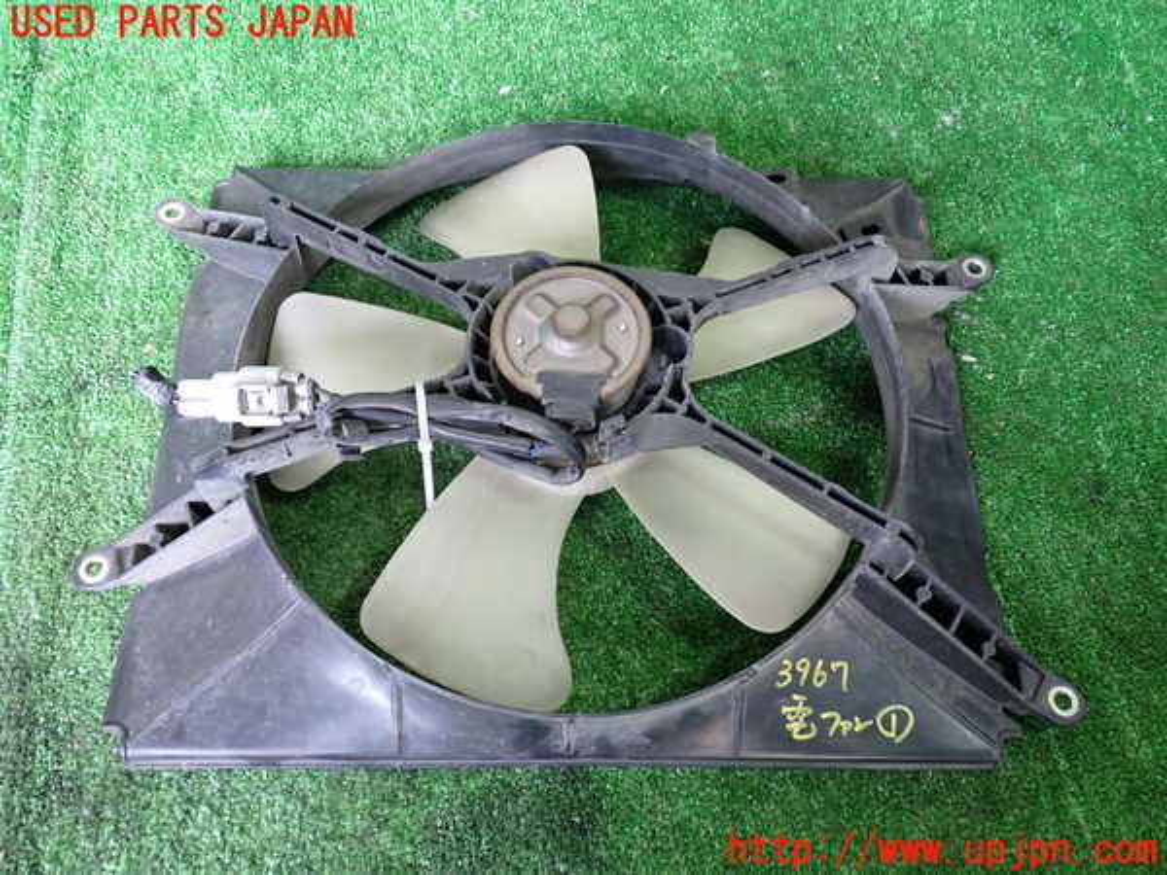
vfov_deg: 46.8
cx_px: 584
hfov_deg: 60.0
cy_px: 438
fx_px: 1011
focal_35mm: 30
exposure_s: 1/30
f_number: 2.3
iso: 400
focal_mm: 5.4
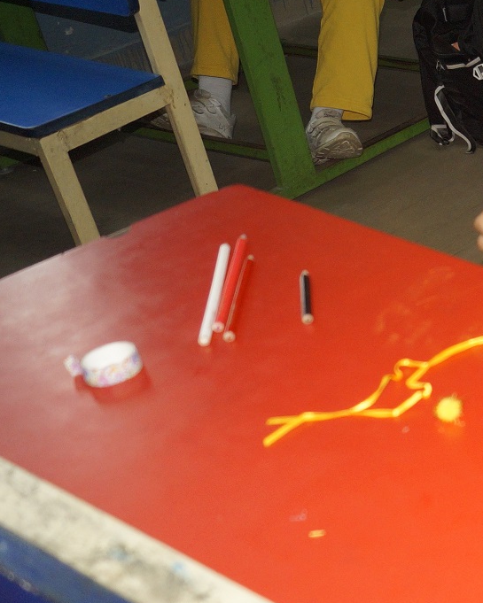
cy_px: 219
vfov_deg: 26.3
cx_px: 800
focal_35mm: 72
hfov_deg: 18.0
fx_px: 1286
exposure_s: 1/125
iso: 800
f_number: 3.5
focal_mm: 18
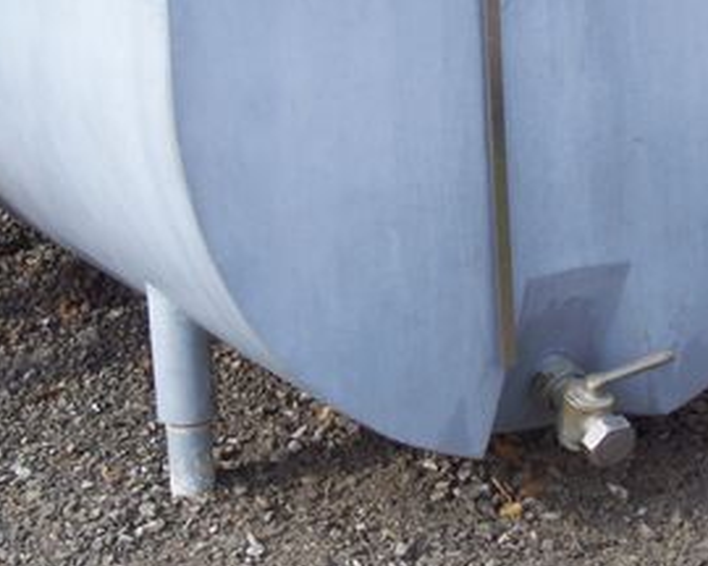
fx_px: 2033
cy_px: 79
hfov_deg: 19.7
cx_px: 480
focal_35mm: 97
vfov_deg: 15.7
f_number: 2.9
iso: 80
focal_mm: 7
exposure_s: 1/510
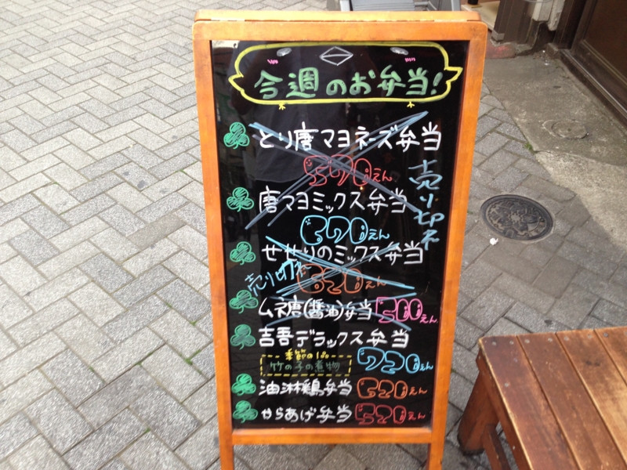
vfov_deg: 42.9
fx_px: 598
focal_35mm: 33
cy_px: 235
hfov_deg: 55.4
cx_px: 314
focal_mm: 4.13
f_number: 2.4
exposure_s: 1/20
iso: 64
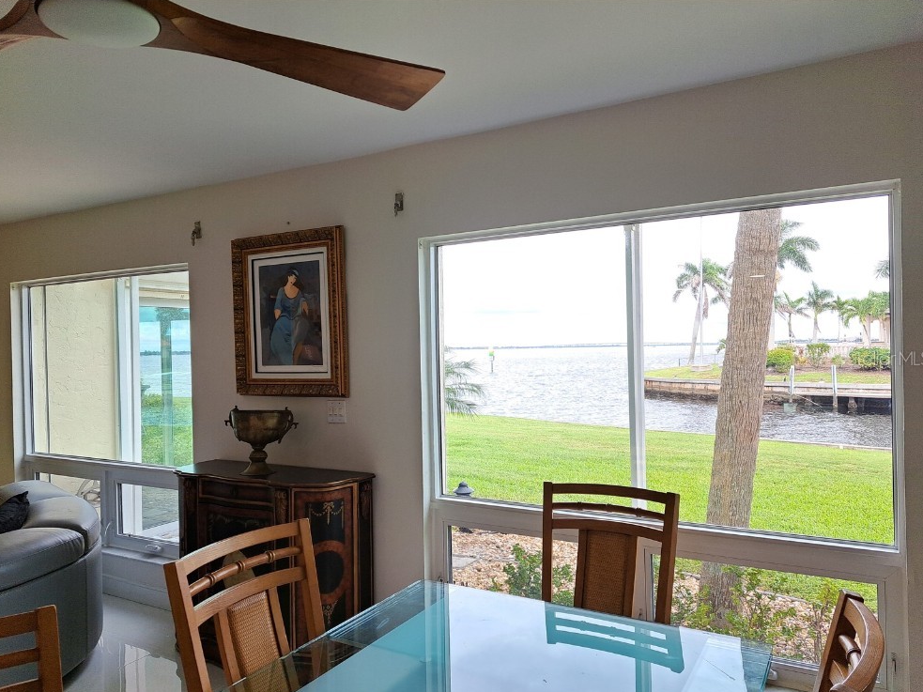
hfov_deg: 69.4
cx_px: 454
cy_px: 358
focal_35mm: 25
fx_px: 667
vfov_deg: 54.9
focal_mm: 5.23
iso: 50
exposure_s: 1/153
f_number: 1.8
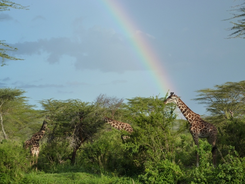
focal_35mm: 96
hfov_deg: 20.4
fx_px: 679
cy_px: 92
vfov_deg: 15.4
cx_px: 122
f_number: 4.3
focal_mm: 15.8
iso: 125
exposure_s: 1/320
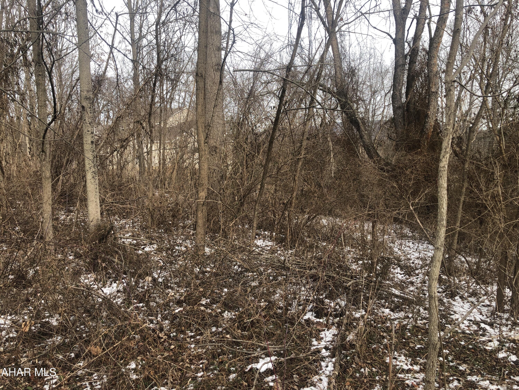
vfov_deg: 49.7
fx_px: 420
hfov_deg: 63.4
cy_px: 195
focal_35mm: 28
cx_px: 260
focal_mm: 3.99
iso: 20
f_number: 1.8
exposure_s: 1/330
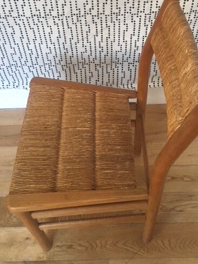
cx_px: 104
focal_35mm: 38
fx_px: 290
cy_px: 108
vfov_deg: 48.7
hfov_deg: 37.7
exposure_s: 1/20
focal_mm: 4.15
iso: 200
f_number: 2.2
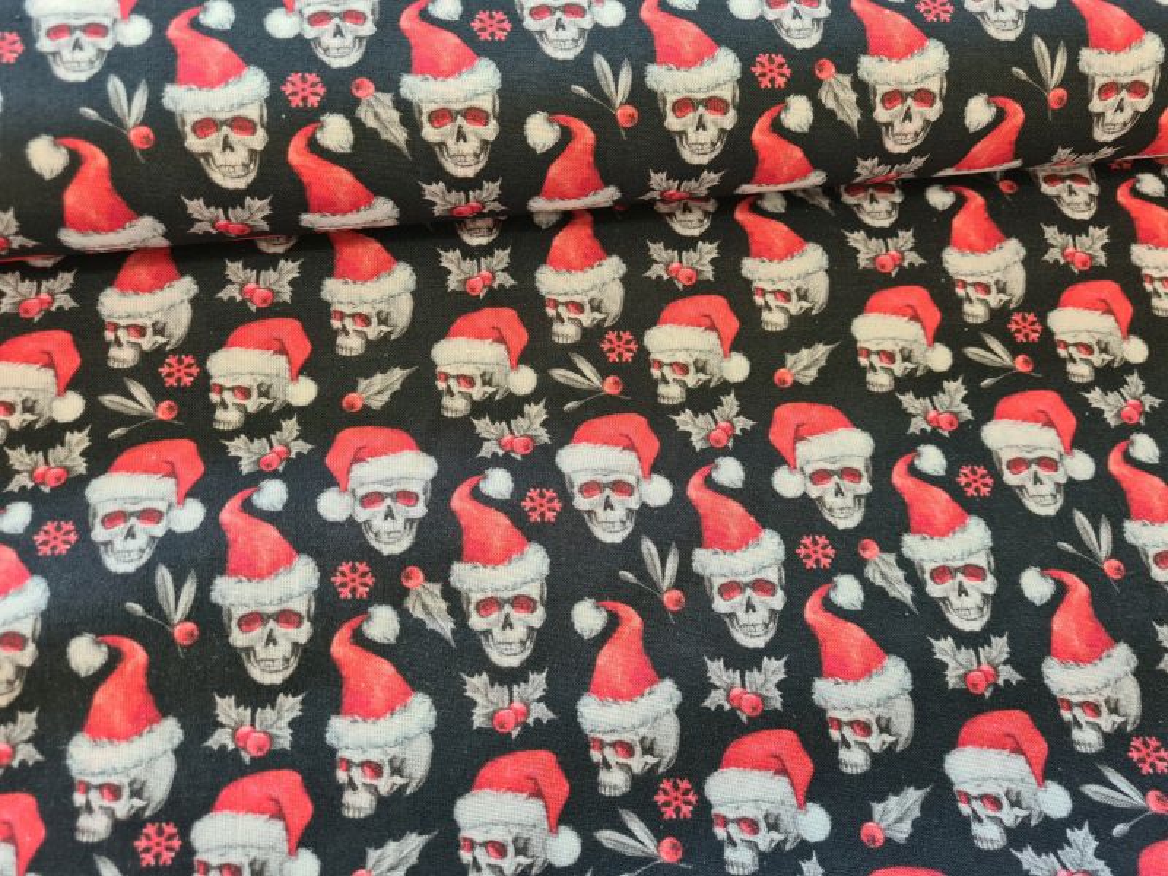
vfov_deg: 53.1
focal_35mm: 26
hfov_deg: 67.3
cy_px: 438
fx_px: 877
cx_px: 584
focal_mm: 5.4
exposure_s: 1/50
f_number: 1.8
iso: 80
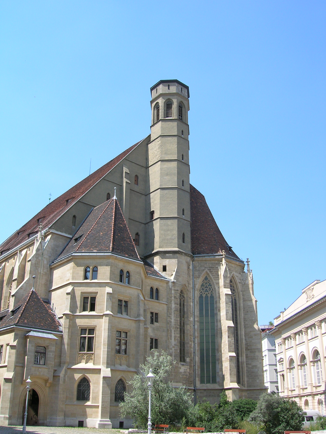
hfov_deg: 41.8
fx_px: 427
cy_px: 217
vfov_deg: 54.0
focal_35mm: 34
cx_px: 163
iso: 50
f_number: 4.9
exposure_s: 1/254
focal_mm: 5.7
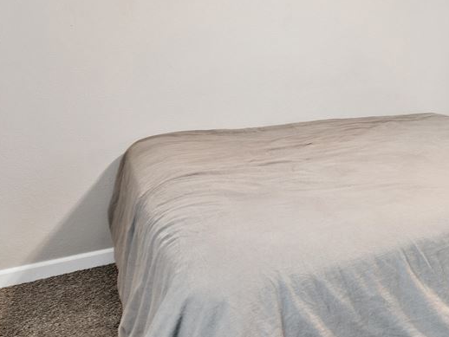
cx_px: 493
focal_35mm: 38
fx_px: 493
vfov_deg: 36.3
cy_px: 61
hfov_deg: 39.9
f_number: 10
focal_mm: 16
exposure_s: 1/1.67
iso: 400
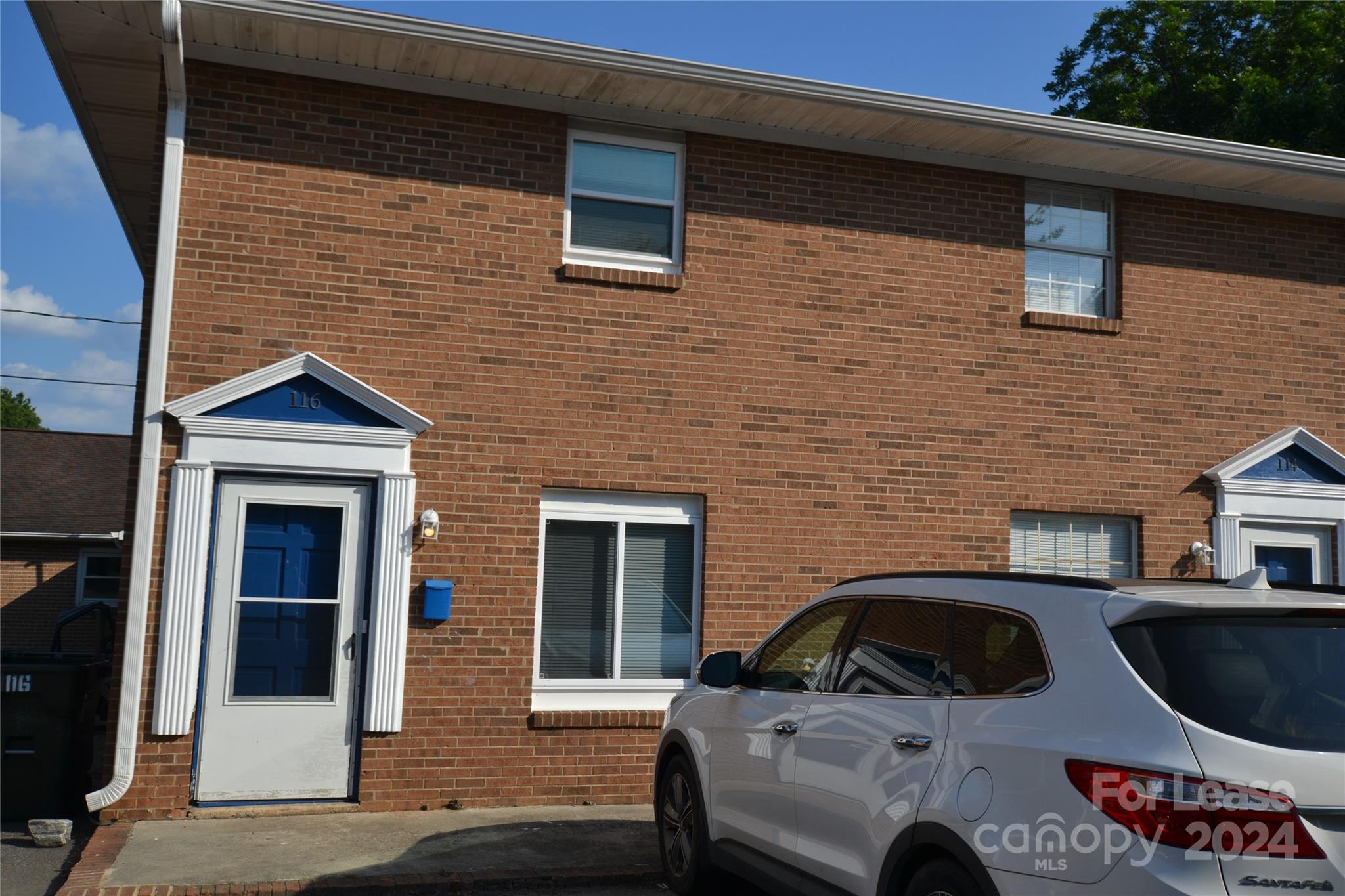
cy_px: 448
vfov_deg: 40.0
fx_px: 1233
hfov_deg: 57.2
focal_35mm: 33
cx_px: 672
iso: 100
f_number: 8
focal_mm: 22
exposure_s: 1/250
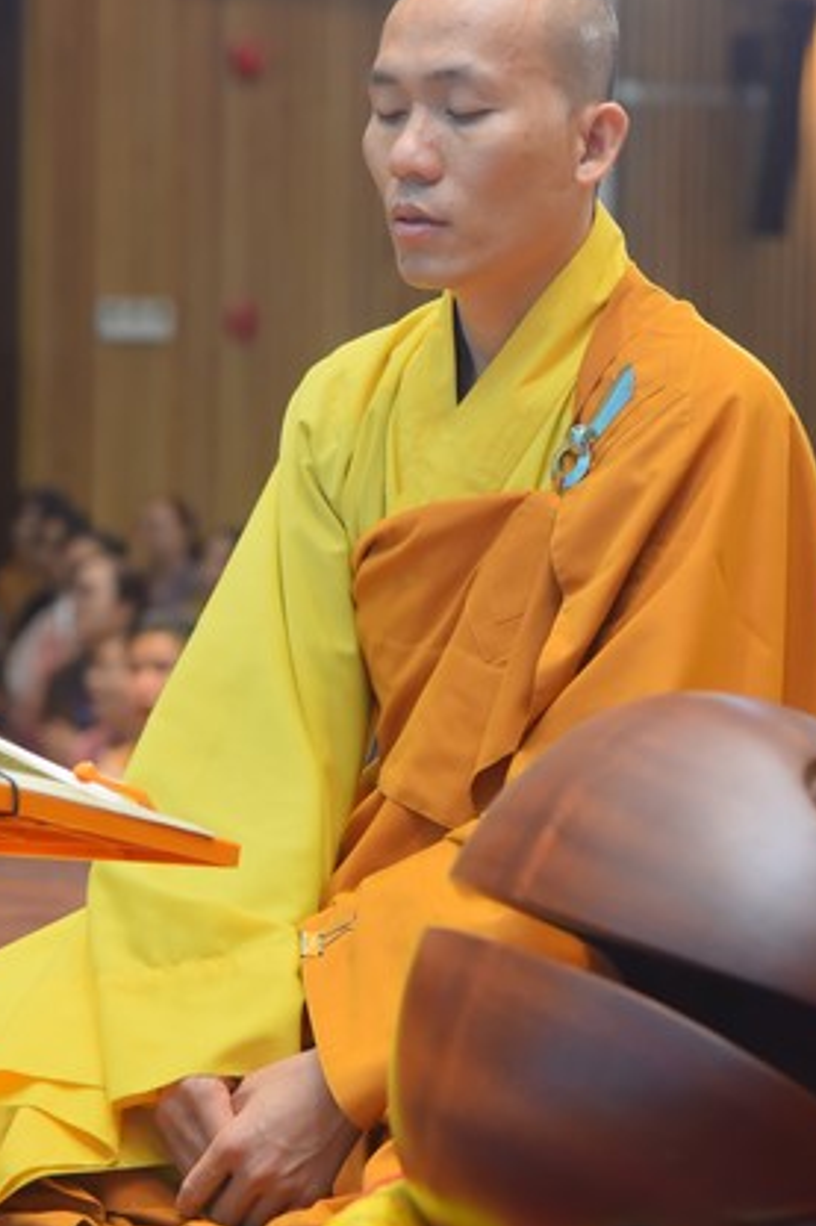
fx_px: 5206
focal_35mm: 153
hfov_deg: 9.0
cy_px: 392
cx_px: 455
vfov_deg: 13.4
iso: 1250
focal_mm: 98
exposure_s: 1/100
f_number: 5.6
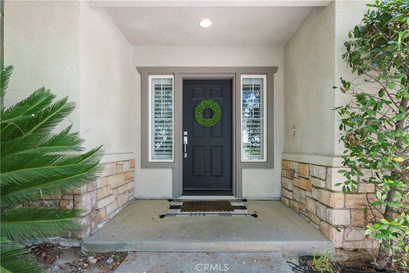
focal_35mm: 16
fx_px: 182
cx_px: 204
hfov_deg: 96.7
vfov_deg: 73.8
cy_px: 136
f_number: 8
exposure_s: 1/200
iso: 1600
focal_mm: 16
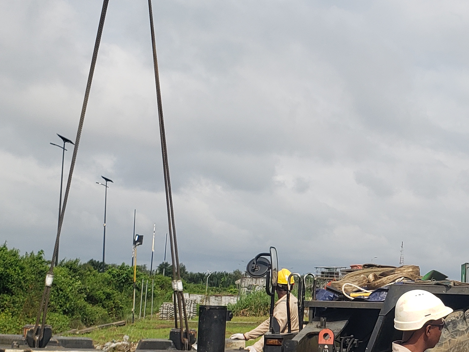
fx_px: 962
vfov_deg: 20.5
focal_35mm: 71
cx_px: 439
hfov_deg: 26.3
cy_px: 271
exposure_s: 1/1527
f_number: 2.4
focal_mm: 4.3
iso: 50
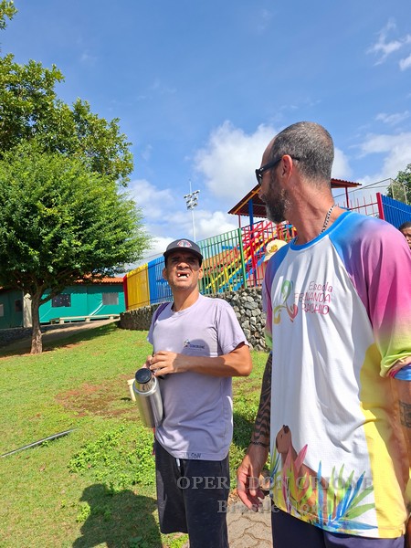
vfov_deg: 73.9
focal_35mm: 23
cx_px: 206
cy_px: 274
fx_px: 364
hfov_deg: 58.9
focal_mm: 5.54
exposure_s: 1/1770
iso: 50
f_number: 1.8
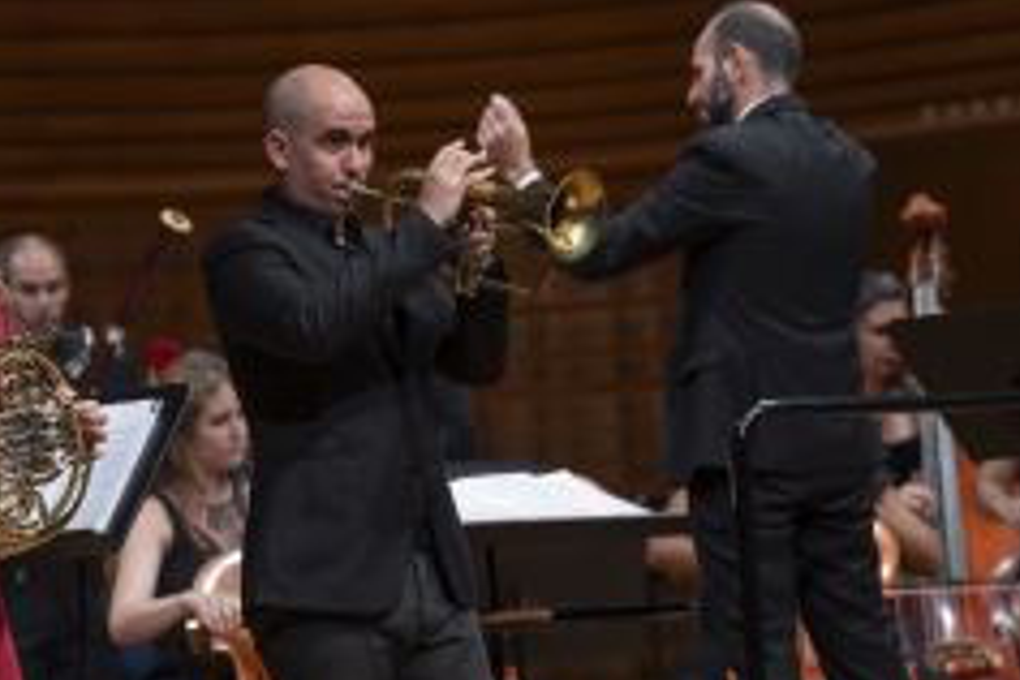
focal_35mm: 270
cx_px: 228
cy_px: 415
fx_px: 7649
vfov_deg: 5.1
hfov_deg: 7.6
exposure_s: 1/200
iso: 1600
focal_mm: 160
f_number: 5
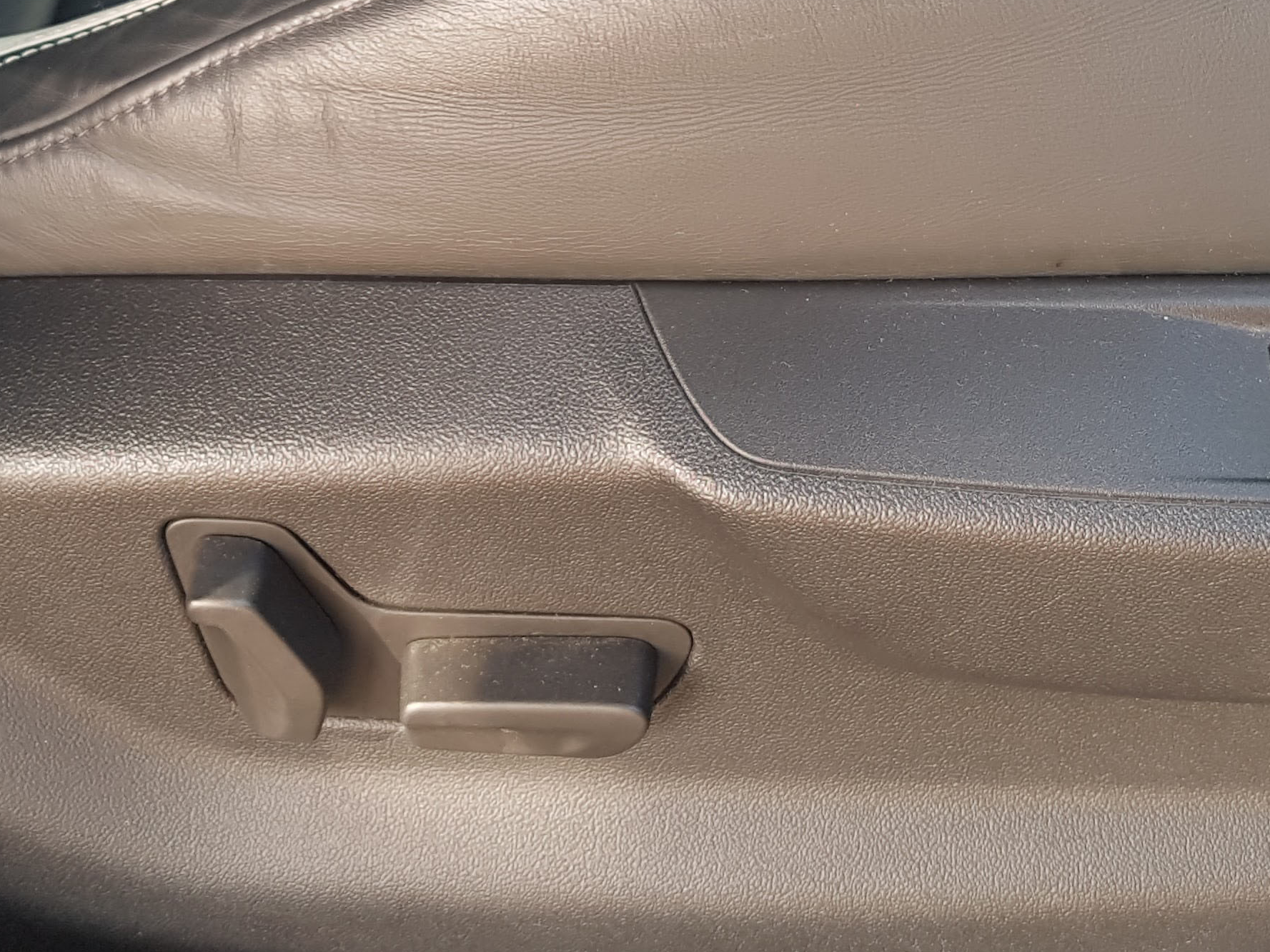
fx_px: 2165
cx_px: 511
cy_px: 29
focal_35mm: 59
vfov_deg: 23.9
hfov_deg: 32.6
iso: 80
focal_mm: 4.2
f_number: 1.7
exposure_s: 1/50
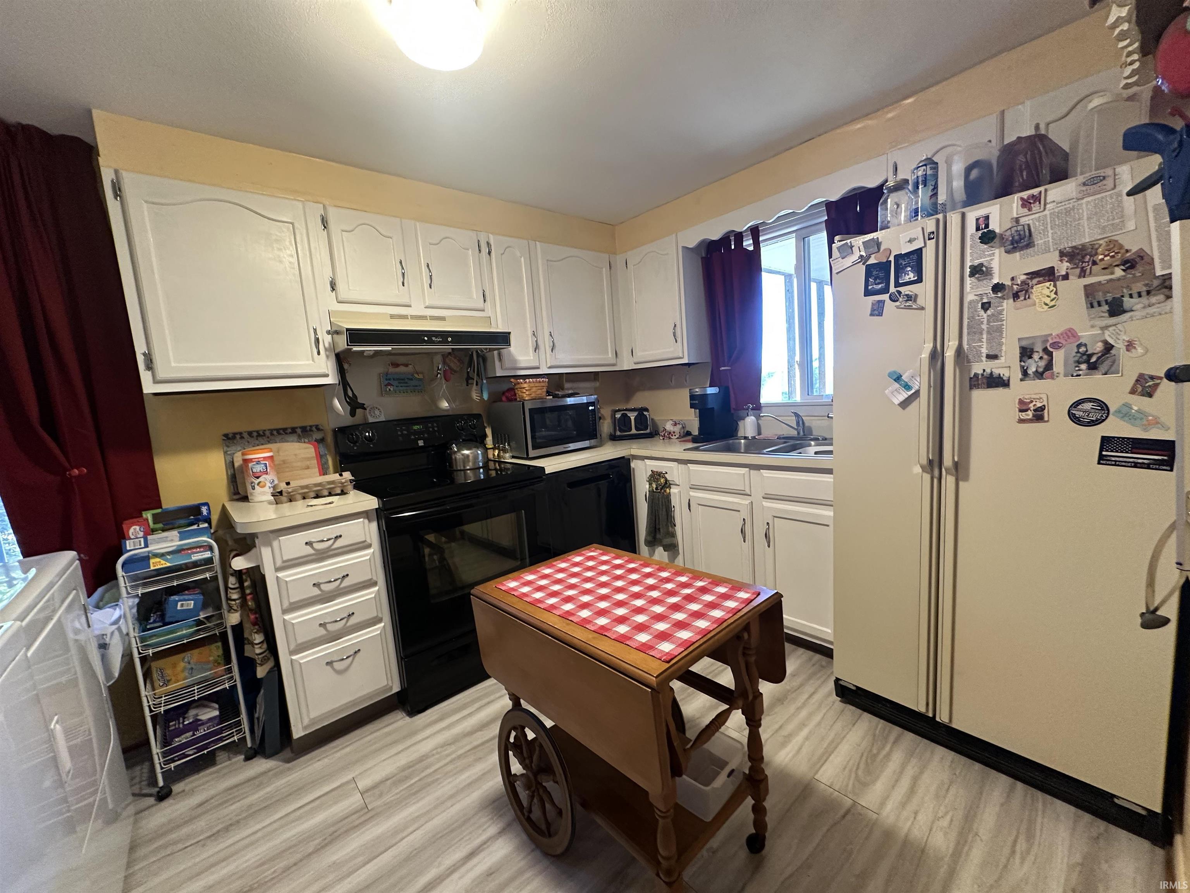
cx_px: 595
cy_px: 446
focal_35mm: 14
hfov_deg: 102.1
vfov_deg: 85.7
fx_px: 481
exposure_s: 1/60
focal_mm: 2.22
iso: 200
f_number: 2.2
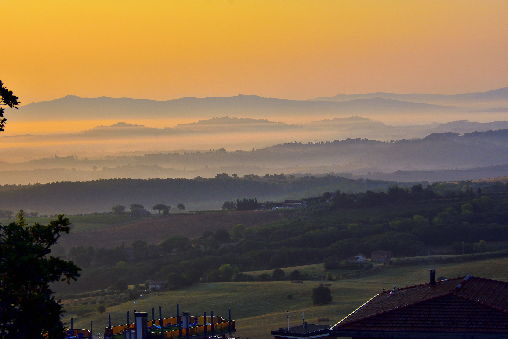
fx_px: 1651
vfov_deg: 11.7
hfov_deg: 17.5
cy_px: 170
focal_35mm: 117
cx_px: 254
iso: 400
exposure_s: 1/800
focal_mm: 78
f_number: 8
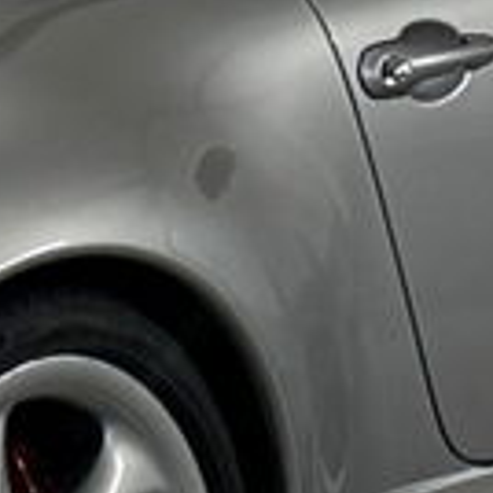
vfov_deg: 10.6
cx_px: -235
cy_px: -66
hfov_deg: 10.4
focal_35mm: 162
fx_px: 2610
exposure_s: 1/100
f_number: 1.78
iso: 250
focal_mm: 6.76
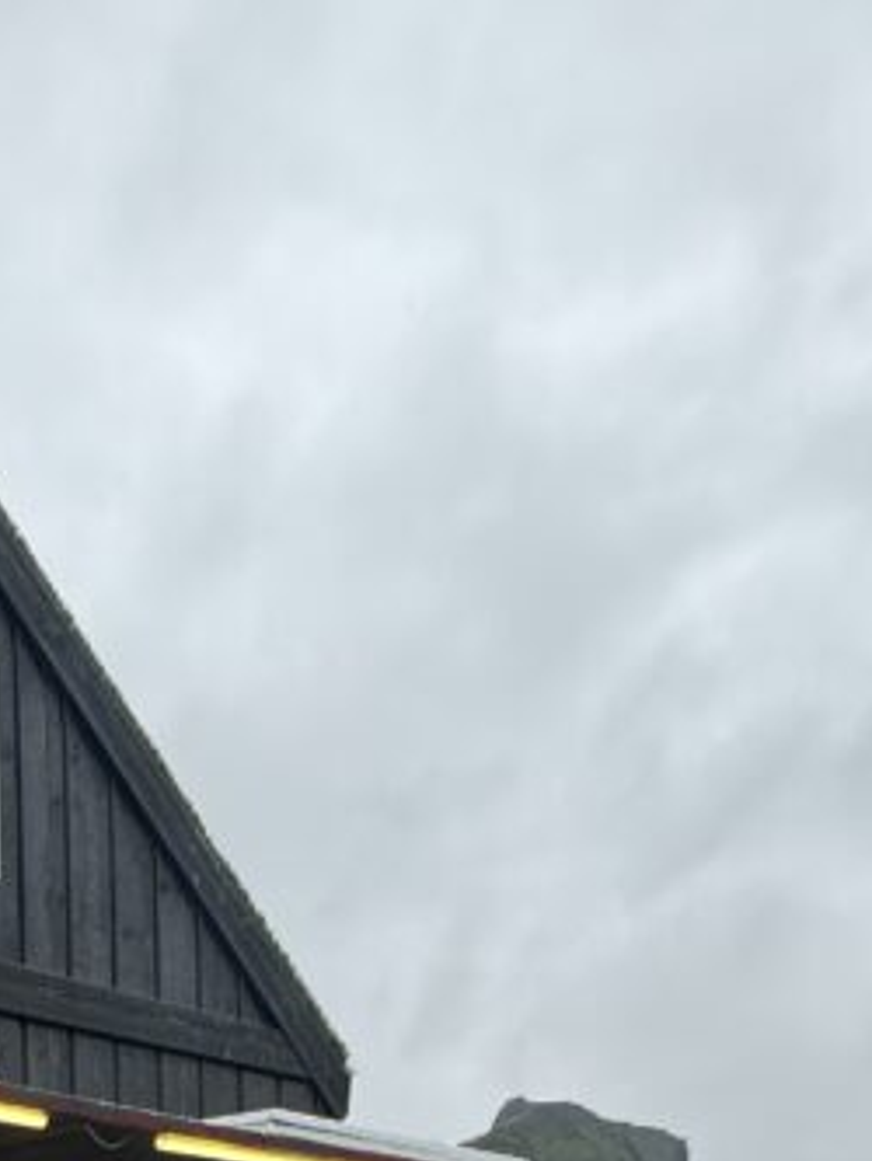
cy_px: 1614
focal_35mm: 43
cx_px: 94
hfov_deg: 32.1
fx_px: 1443
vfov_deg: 30.8
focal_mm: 2.22
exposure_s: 1/159
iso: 40
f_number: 2.2
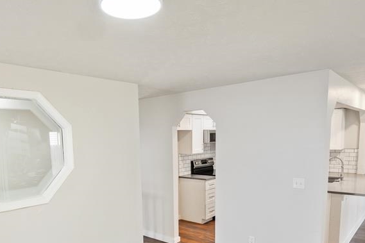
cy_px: 173
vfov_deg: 46.7
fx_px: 274
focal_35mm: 27
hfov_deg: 67.0
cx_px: 155
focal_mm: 10
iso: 800
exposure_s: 1/160
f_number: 4
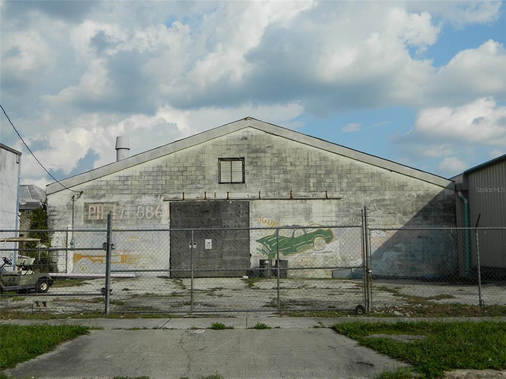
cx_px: 253
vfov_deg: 35.1
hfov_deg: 45.8
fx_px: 599
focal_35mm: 41
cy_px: 190
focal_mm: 7.3
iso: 80
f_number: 9.8
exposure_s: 1/200
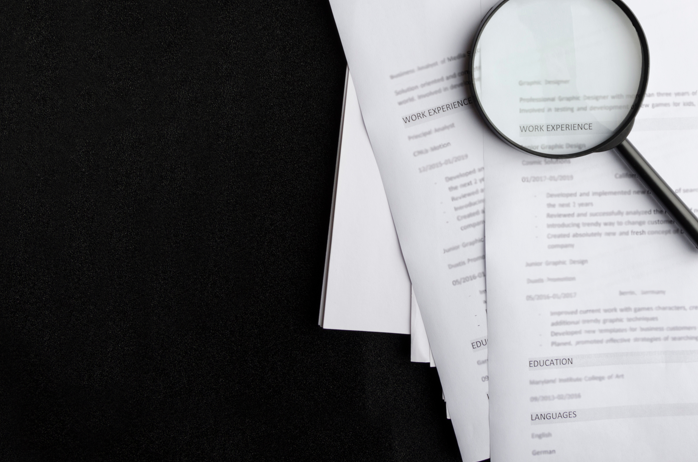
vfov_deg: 31.2
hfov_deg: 45.4
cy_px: 111
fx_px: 813
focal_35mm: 42
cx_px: 491
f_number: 8
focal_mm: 18
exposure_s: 1/125
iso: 200
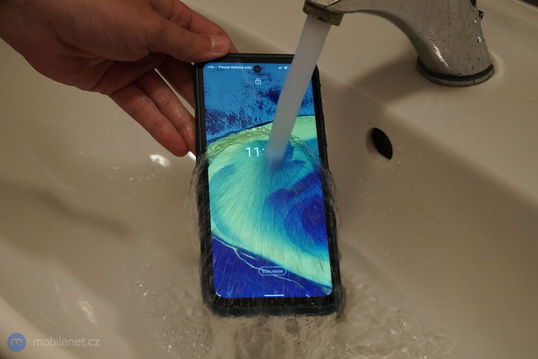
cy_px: 180
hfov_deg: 40.3
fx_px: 732
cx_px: 269
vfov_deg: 27.5
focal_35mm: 49
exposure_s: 1/125
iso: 6400
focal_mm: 49
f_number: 5
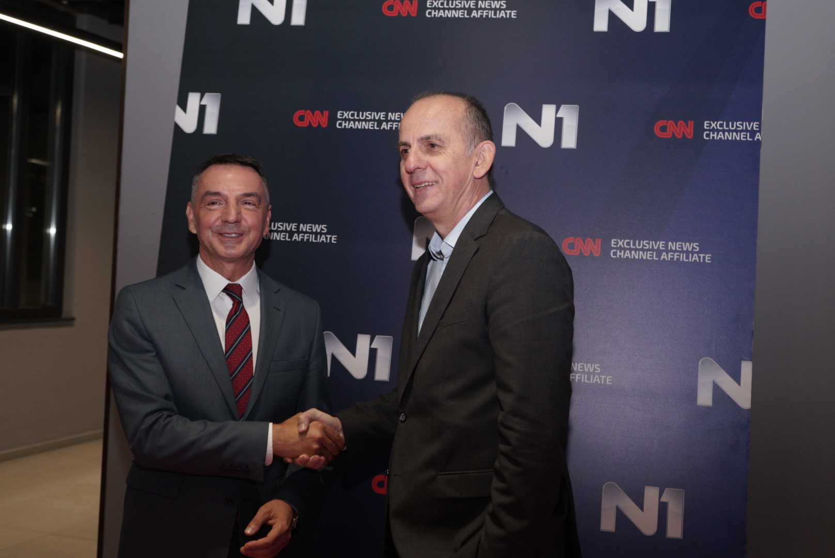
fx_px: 998
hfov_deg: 45.4
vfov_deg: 31.2
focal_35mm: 43
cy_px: 279
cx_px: 418
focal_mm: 43
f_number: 4.5
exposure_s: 1/160
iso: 1600
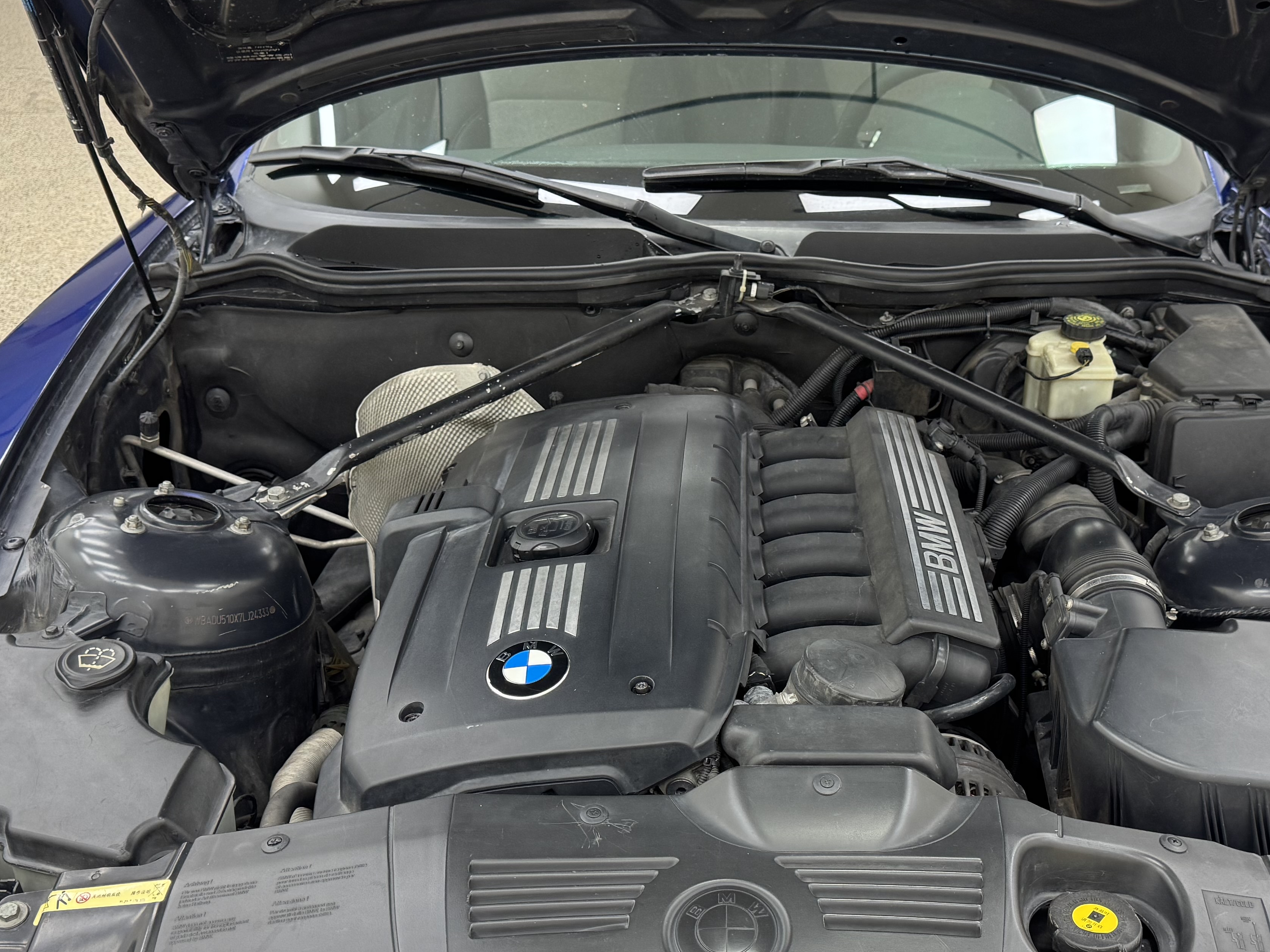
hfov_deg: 45.5
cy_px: 542
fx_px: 1504
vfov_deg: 35.1
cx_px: 756
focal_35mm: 41
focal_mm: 6.76
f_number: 1.78
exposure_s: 1/100
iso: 160
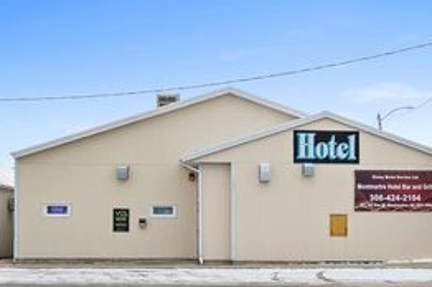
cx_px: 287
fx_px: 755
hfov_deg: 31.7
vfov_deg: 21.4
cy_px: 199
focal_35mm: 63
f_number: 4
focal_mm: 22
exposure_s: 1/800
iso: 100
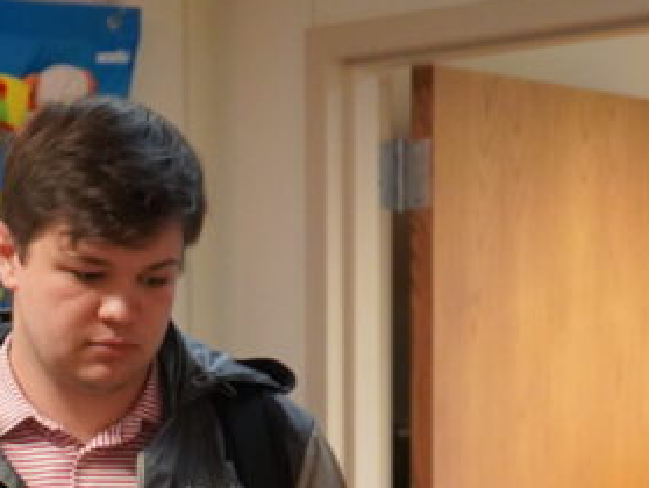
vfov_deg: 9.7
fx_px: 2778
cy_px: 784
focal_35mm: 148
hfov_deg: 13.2
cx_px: 70
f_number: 4.5
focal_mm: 42
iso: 8000
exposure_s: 1/160
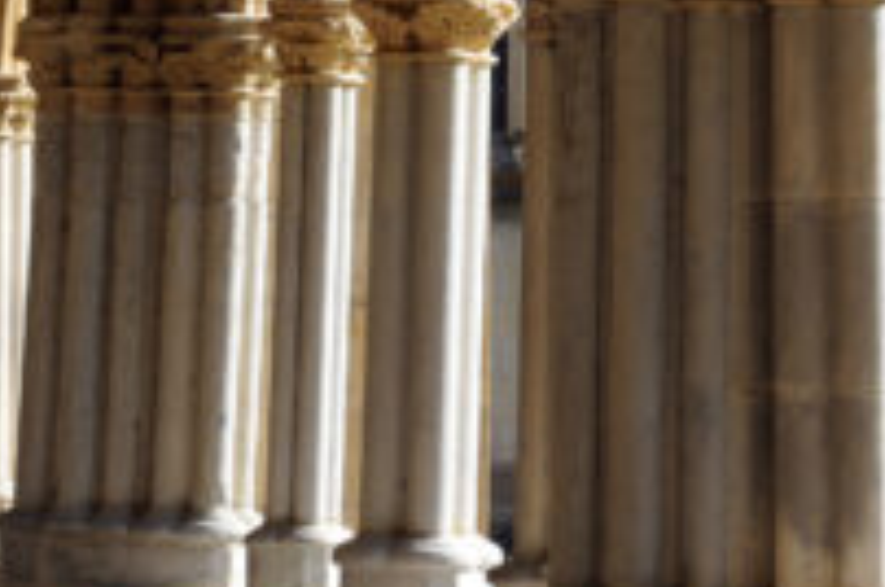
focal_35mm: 185
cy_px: -4
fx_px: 4541
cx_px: 635
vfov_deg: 7.4
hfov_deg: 11.1
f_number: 9
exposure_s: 1/160
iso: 200
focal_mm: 55
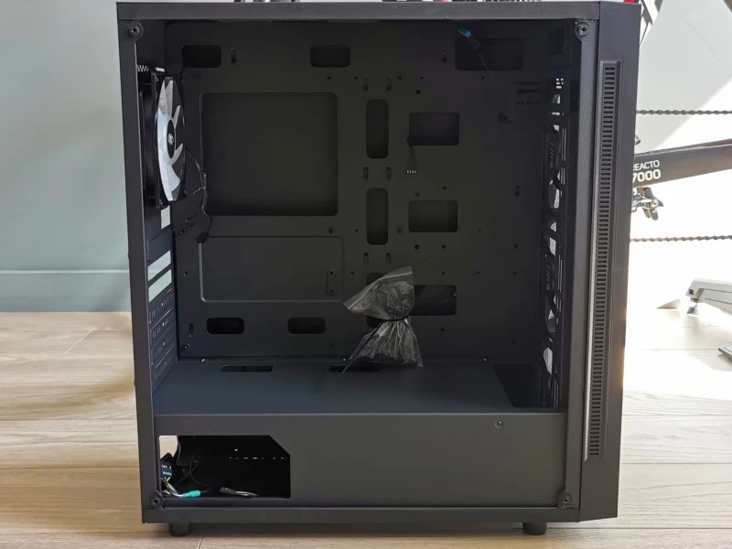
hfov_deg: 42.9
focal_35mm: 44
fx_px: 930
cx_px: 366
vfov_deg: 32.9
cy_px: 274
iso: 125
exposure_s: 1/100
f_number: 1.6
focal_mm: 5.56
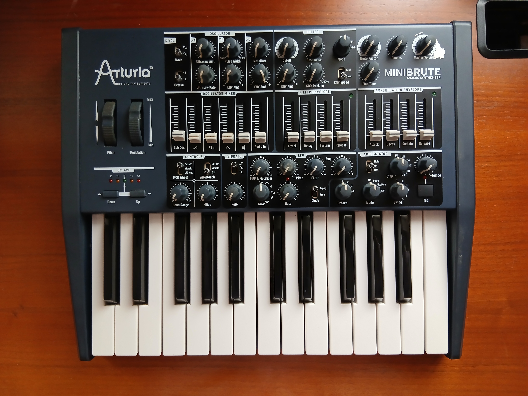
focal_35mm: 26
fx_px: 397
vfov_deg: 53.1
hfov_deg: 67.3
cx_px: 264
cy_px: 198
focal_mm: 3.98
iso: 250
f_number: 1.8
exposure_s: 1/50
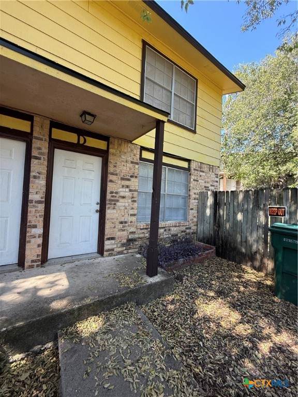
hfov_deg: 85.7
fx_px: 161
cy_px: 198
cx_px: 149
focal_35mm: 14
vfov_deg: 102.1
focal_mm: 2.22
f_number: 2.2
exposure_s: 1/99
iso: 64
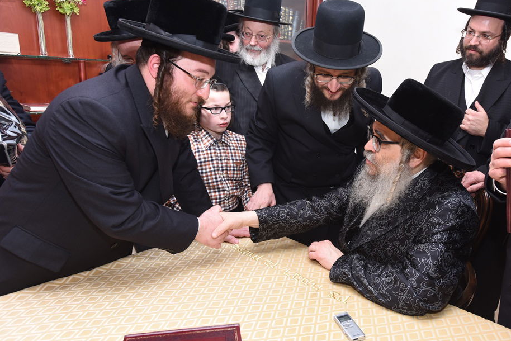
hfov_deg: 65.2
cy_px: 157
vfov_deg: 46.4
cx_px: 286
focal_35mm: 28
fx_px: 398
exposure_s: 1/125
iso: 800
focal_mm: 25
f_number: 5.6
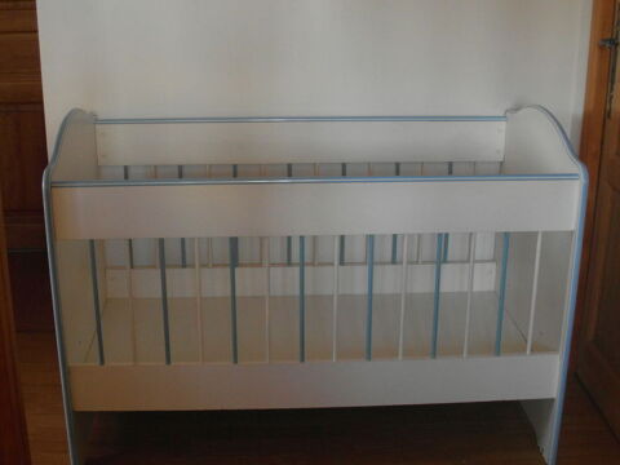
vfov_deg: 35.1
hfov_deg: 45.8
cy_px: 232
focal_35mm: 41
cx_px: 310
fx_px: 734
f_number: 3.8
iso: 400
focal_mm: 6.8
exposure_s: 1/30
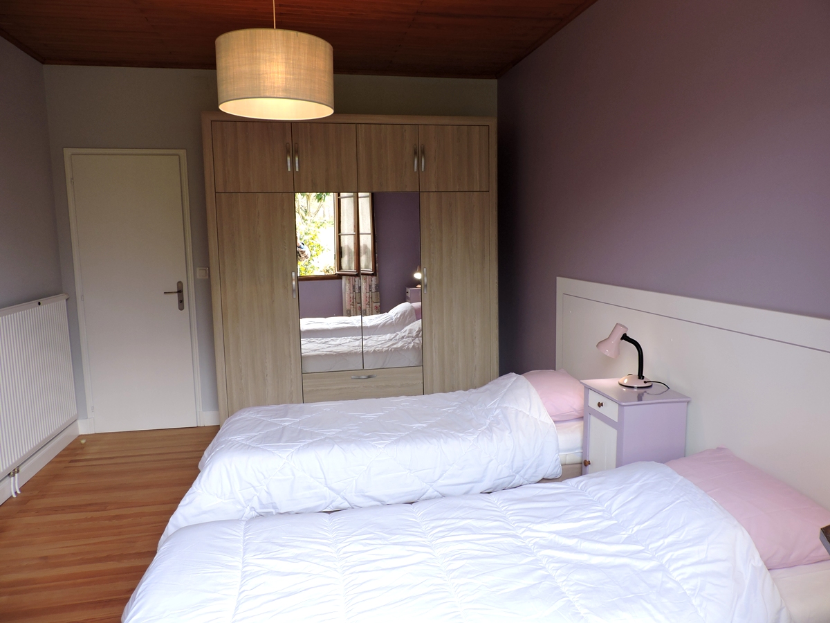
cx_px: 415
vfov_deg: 56.8
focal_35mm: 24
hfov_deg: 71.6
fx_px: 575
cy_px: 312
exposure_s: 1/50
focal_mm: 4.3
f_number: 3
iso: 100
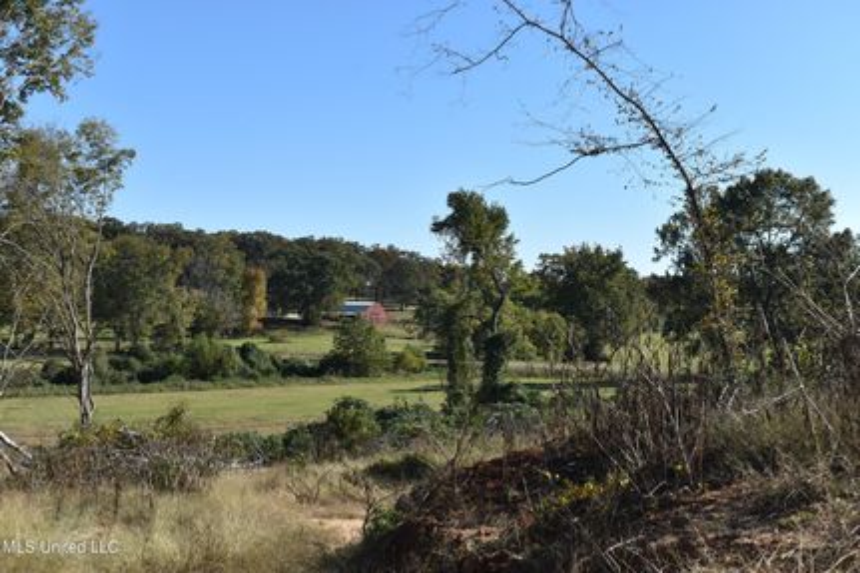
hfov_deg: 45.0
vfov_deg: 30.8
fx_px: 1039
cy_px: 286
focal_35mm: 44
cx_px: 430
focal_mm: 29
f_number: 8
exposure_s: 1/250
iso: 100
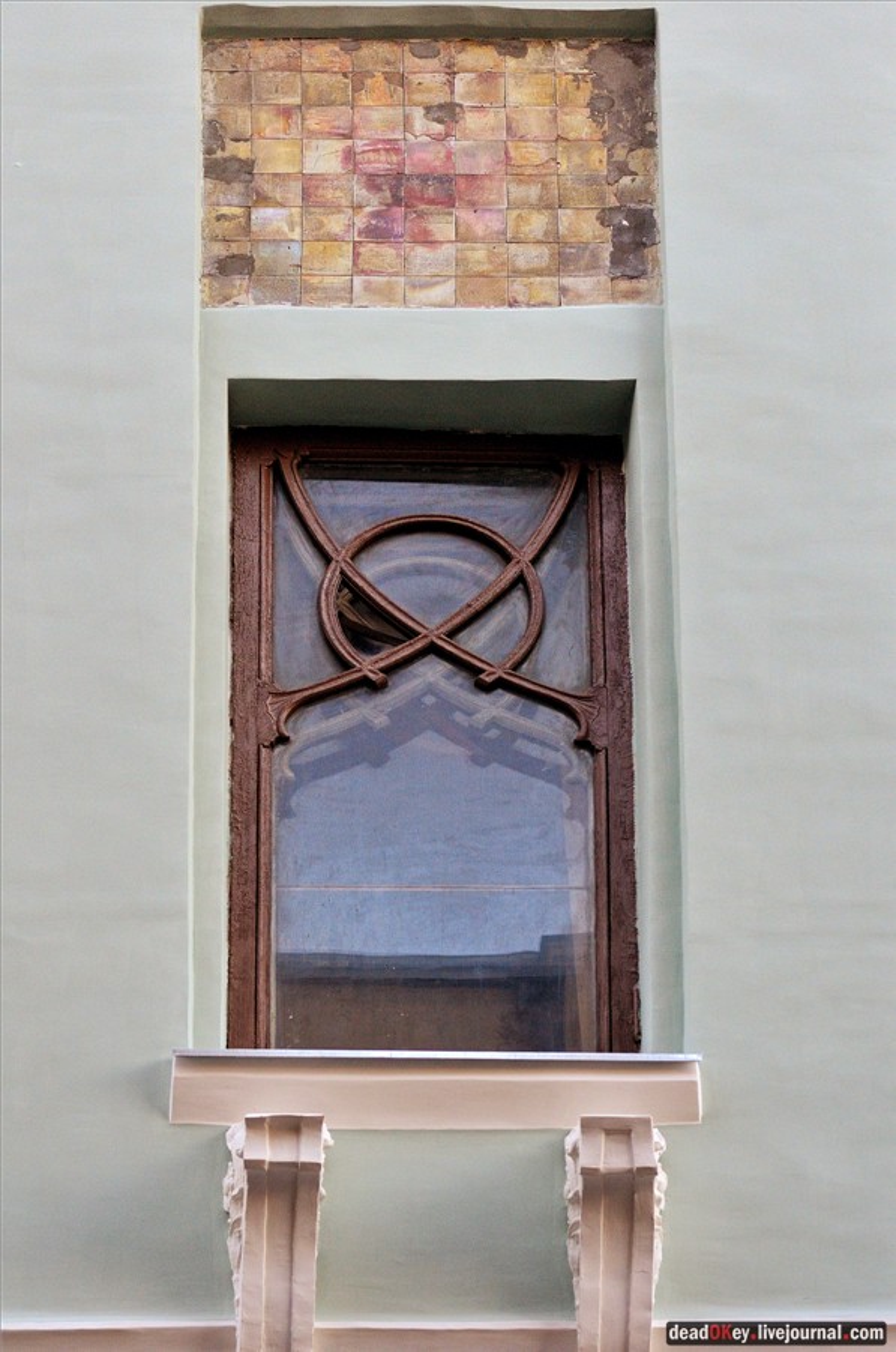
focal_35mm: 75
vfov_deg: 27.0
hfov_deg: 18.1
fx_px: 2810
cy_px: 676
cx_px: 448
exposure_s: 1/320
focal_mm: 50
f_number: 2.8
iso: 640
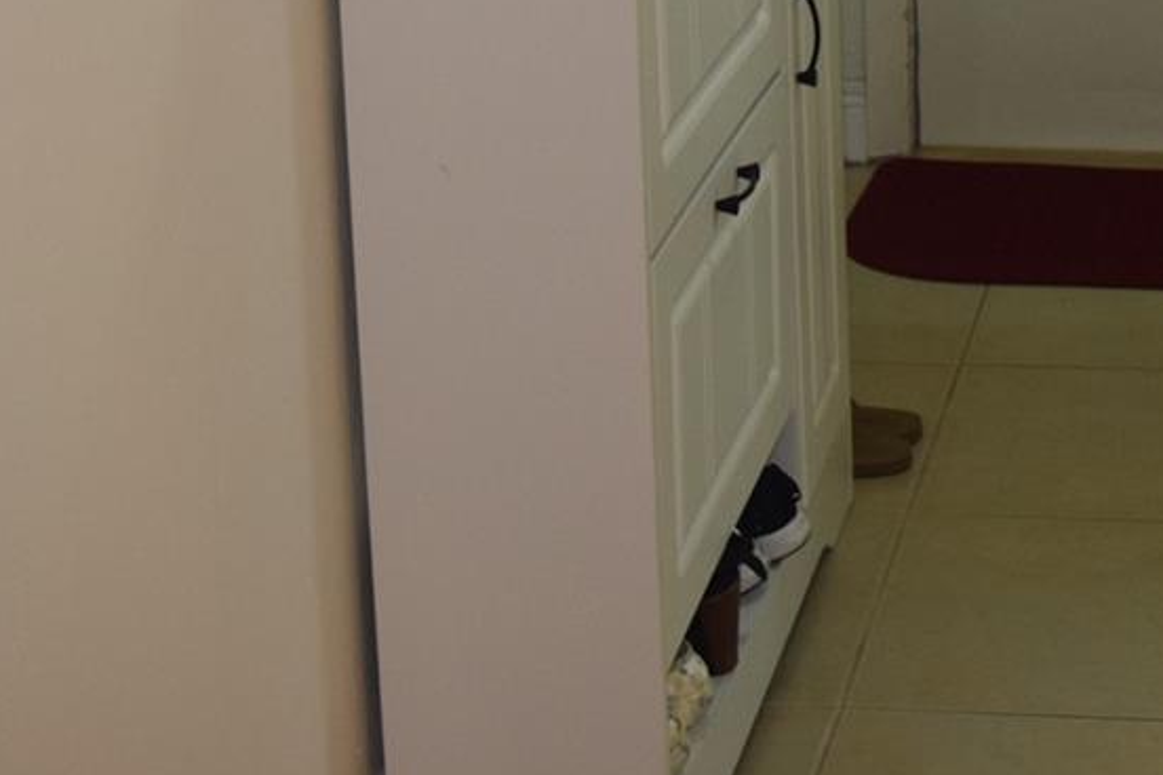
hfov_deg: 22.5
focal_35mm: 87
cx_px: 1159
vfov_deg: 14.9
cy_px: -272
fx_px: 2810
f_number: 5
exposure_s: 1/100
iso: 800
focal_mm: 20
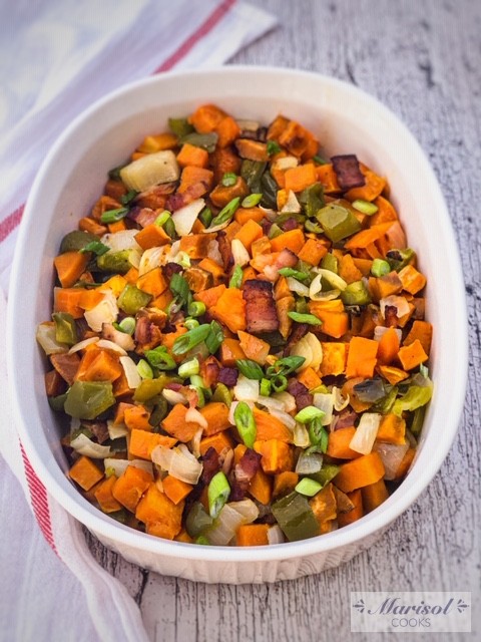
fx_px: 1056
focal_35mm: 57
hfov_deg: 25.7
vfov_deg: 33.8
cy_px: 321
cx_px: 240
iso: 20
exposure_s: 1/40
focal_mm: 6.6
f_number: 2.8
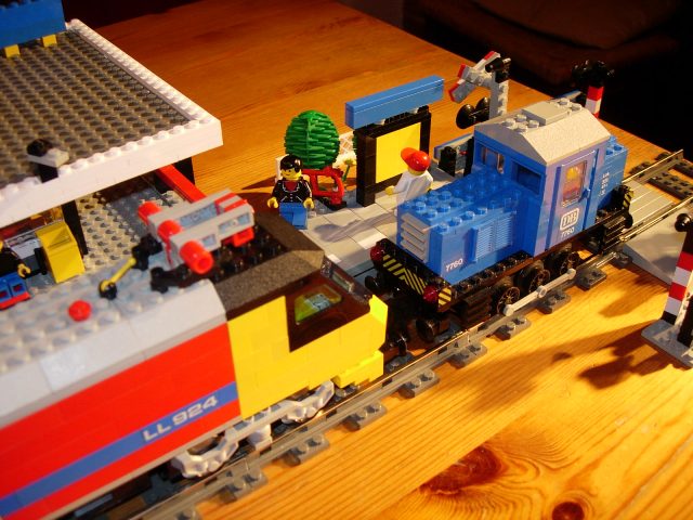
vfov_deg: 37.7
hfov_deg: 49.0
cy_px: 260
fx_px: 761
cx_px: 346
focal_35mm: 38
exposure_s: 1/17.9
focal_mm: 7.8
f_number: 2.8
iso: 79
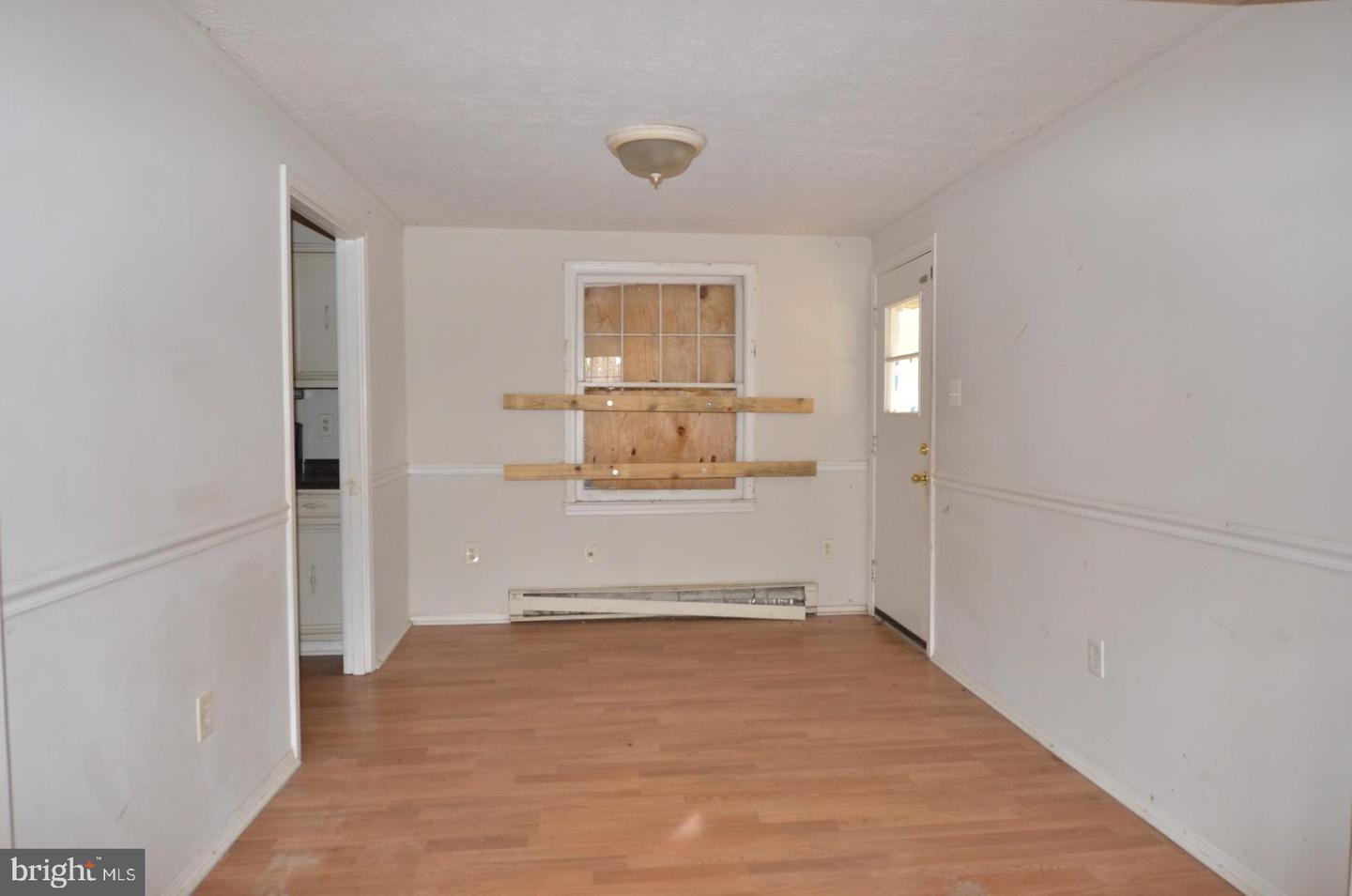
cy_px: 448
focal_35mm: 21
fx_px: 787
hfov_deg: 81.3
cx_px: 676
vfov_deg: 59.3
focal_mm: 14
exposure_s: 1/60
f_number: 4
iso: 800
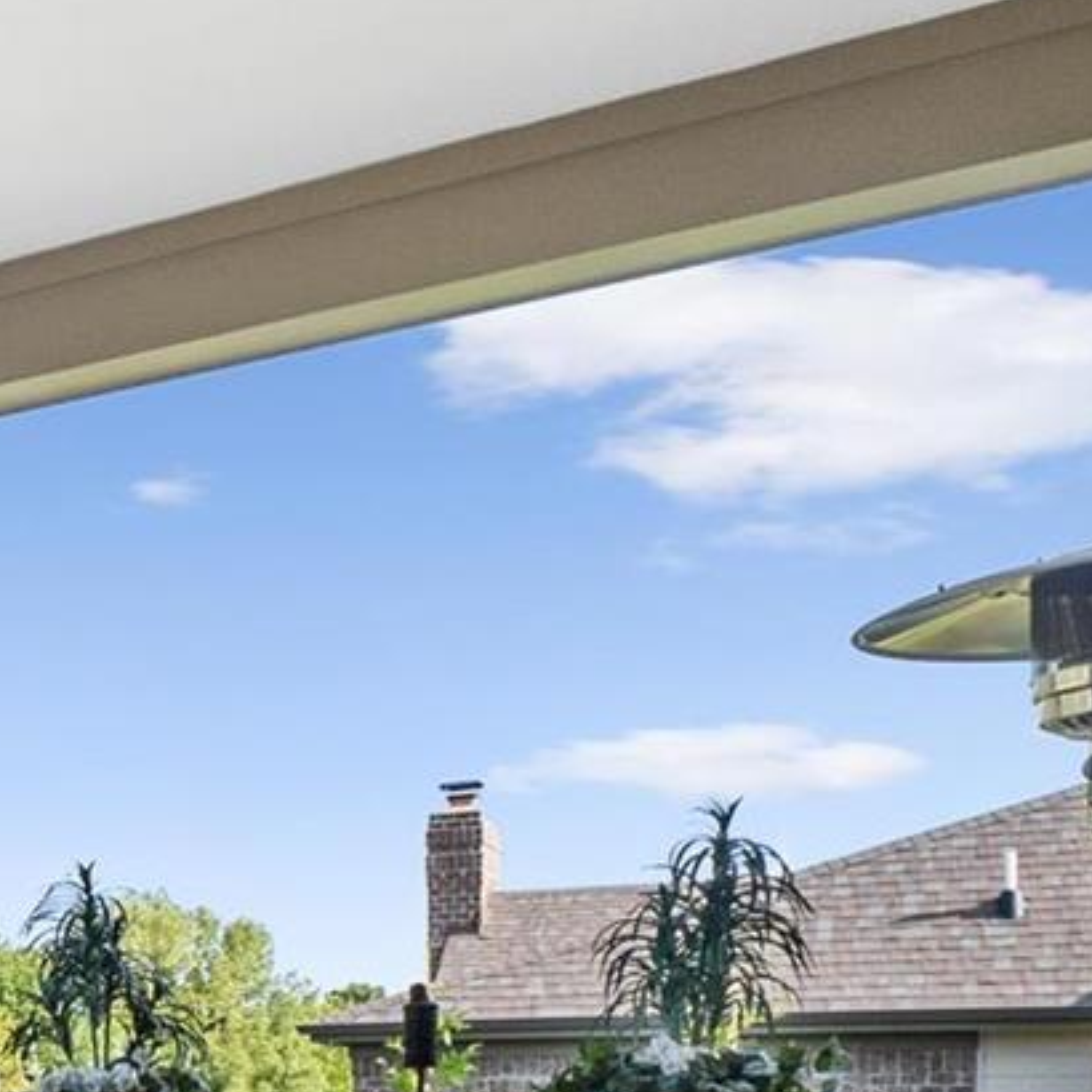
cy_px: 1103
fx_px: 1892
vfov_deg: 29.9
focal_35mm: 53
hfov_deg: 25.1
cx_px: -514
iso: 800
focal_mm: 8
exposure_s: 1/200
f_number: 5.6
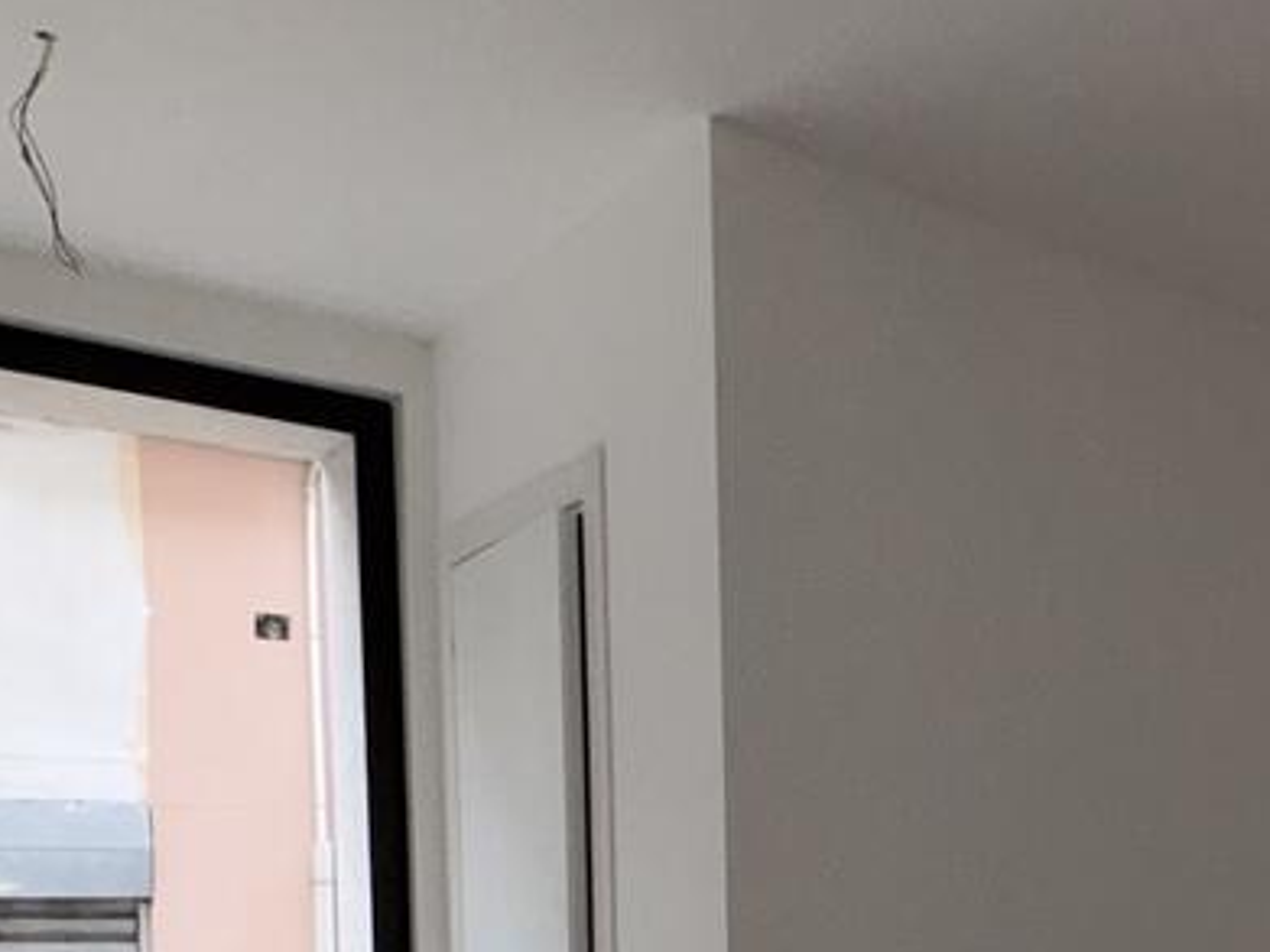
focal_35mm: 43
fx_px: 1577
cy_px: 988
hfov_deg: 41.0
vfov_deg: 30.8
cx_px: 1104
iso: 64
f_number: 2.2
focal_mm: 2.22
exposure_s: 1/67
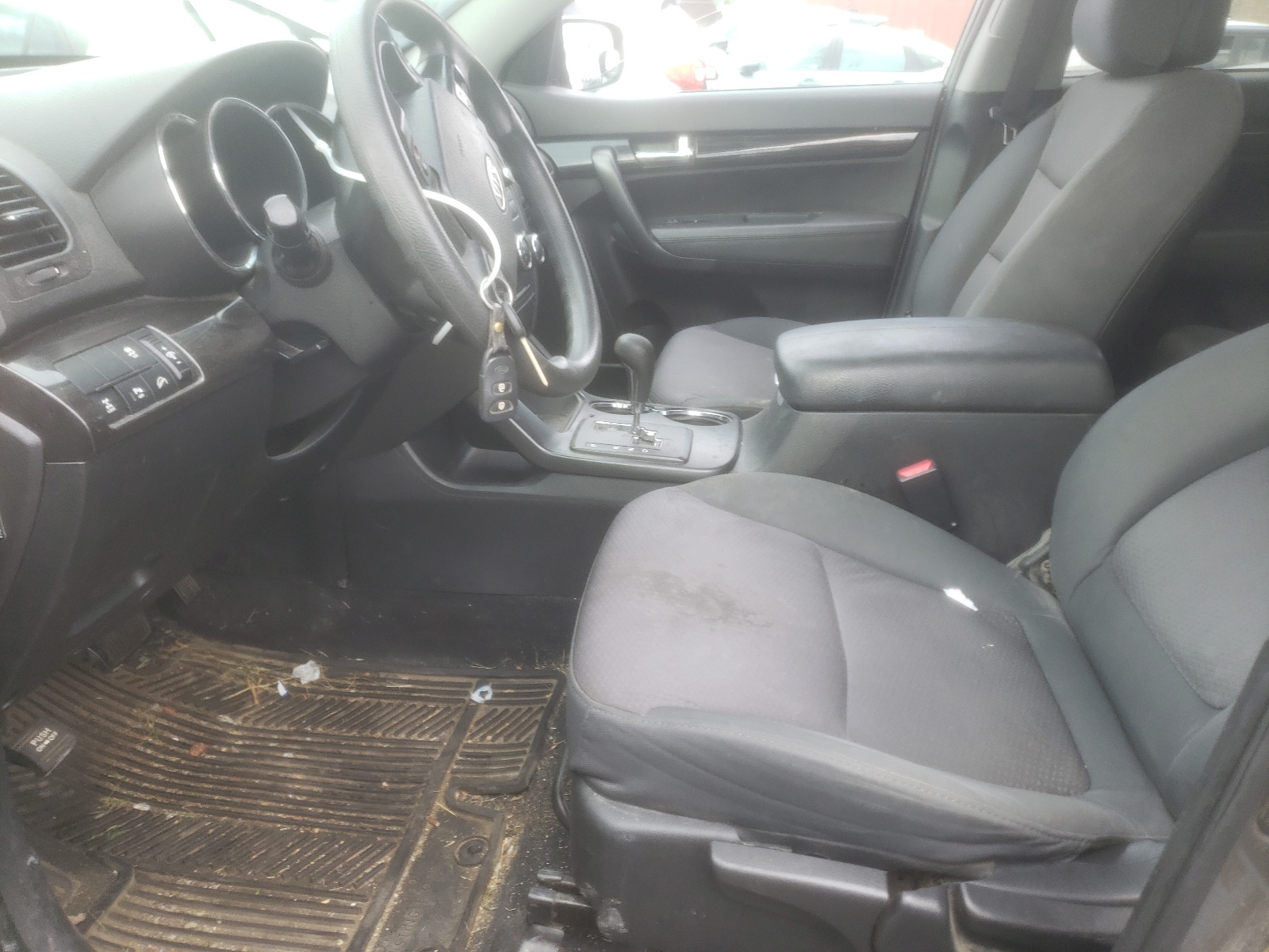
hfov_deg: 67.3
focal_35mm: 26
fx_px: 953
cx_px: 634
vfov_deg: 53.1
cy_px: 476
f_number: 1.5
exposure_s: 1/120
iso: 51
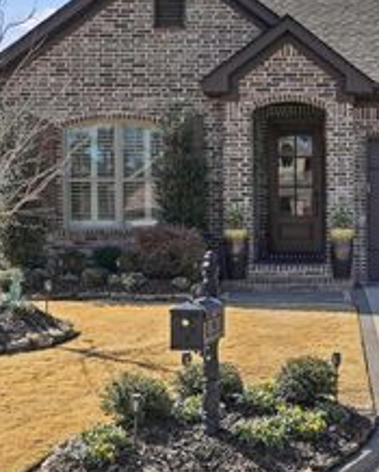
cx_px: 364
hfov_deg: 24.8
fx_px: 827
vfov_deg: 31.7
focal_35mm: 59
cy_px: 168
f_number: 9
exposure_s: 1/1000
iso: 250
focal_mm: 27.5
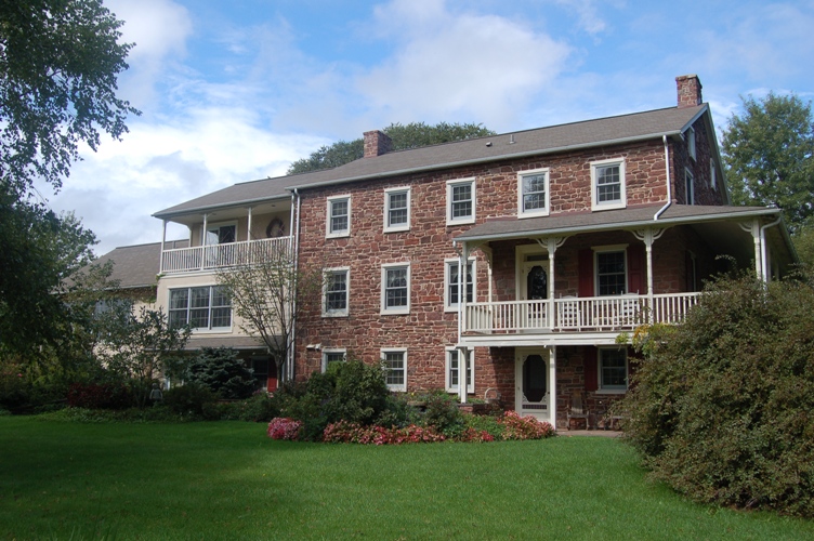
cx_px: 407
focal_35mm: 34
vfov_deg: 38.3
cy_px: 270
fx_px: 779
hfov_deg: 55.1
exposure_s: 1/250
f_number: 8
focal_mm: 23
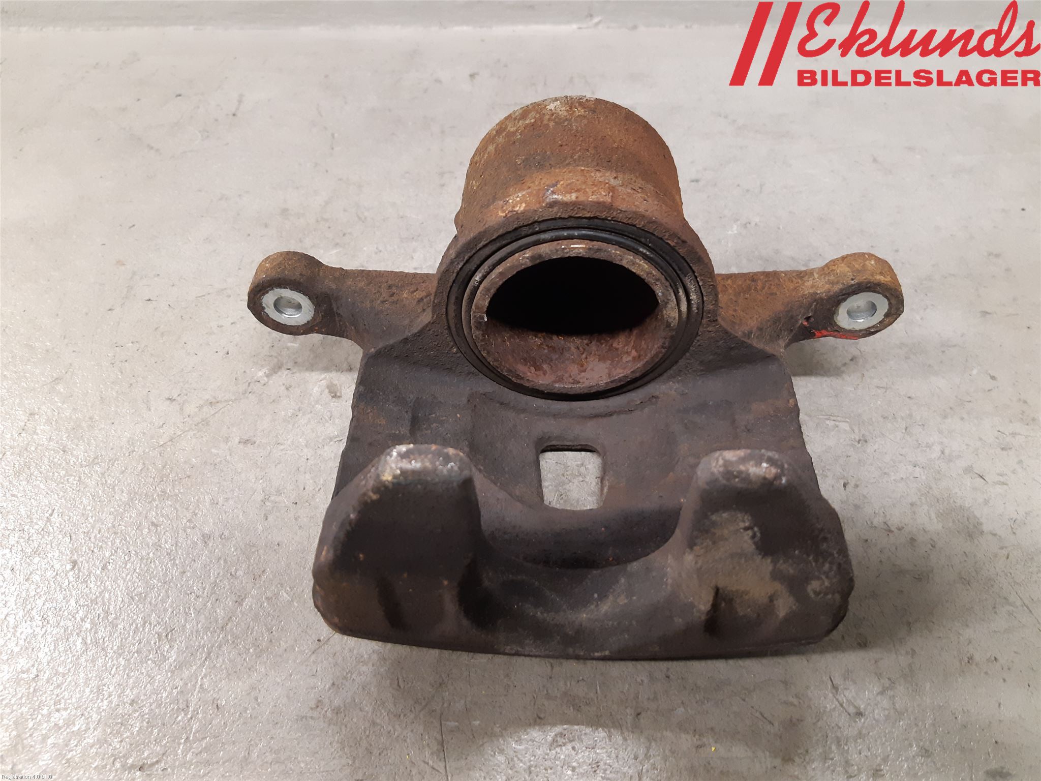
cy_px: 390
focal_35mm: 26
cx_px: 520
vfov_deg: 53.1
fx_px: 782
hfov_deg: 67.3
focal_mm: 3.93
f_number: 1.7
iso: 200
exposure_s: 1/33
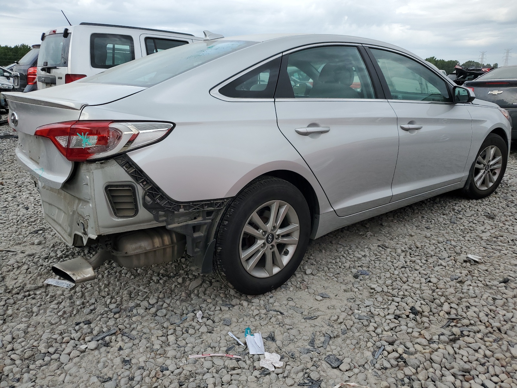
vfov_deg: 53.1
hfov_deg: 67.3
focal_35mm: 26
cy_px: 194
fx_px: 388
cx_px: 258
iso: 50
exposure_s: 1/1111
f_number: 1.5
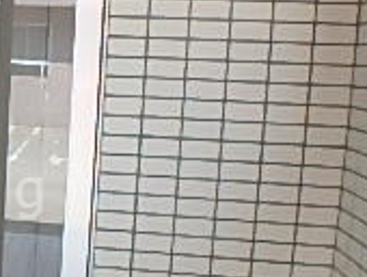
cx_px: -93
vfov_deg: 18.6
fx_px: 839
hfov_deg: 22.4
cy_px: 193
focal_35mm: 79
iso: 125
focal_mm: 3.7
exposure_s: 1/60
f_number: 3.5
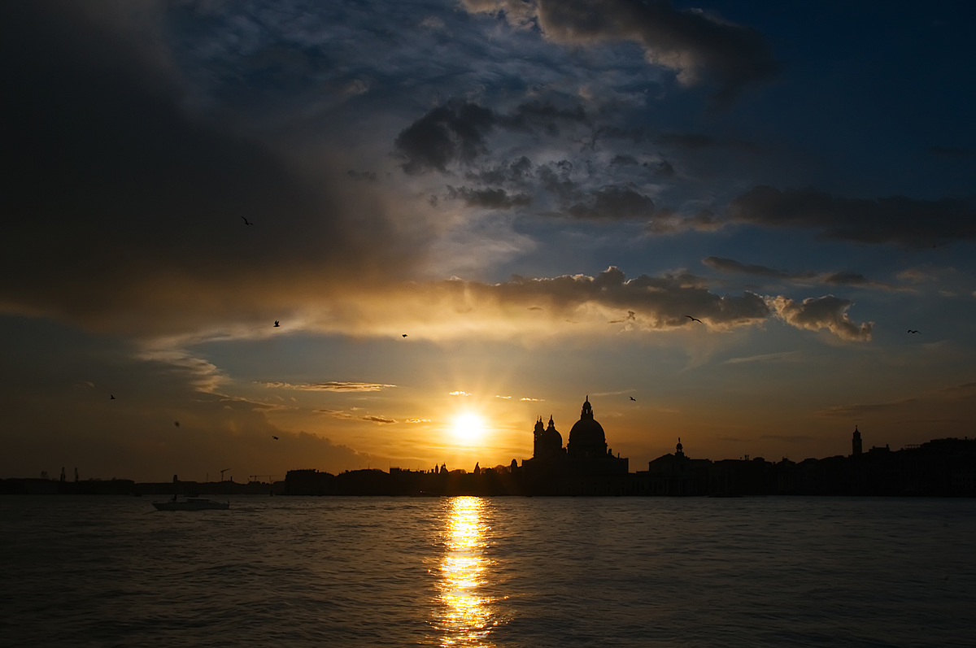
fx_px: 812
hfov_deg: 62.0
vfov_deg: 43.5
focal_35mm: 30
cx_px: 488
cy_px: 324
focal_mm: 20
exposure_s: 1/80
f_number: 29
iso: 200
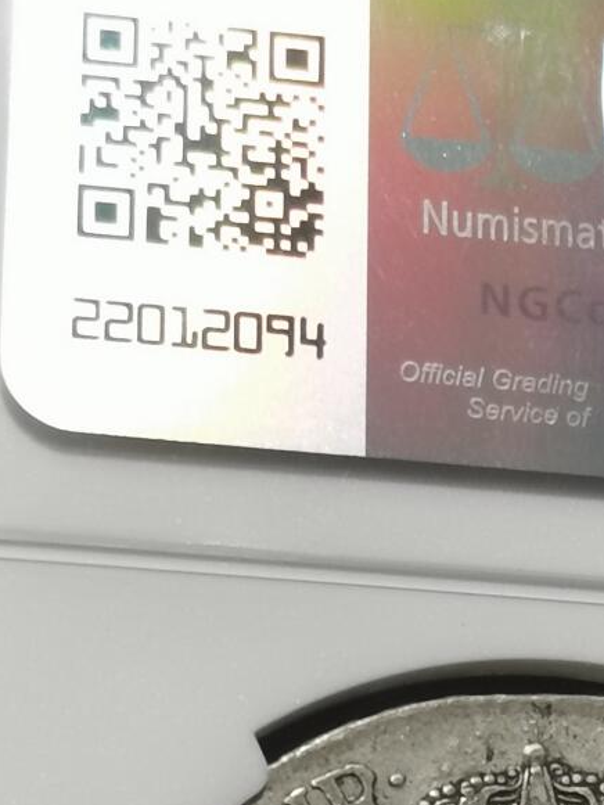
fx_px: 4395
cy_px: 853
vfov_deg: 10.4
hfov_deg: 7.8
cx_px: 551
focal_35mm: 189
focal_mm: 5.58
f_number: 1.8
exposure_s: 1/100
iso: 100
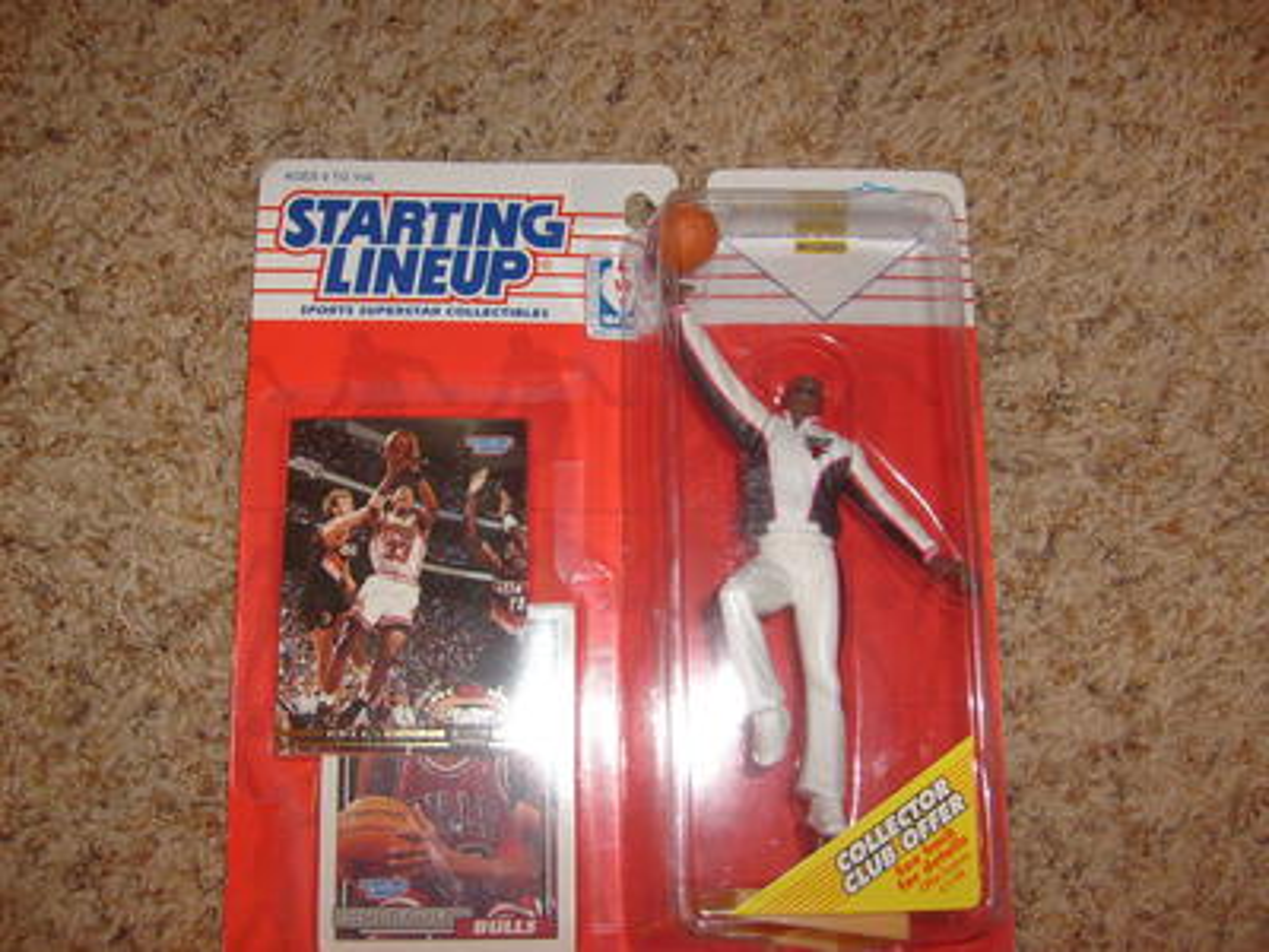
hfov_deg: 52.6
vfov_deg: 40.7
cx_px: 634
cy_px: 476
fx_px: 1283
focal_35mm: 35
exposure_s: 1/45
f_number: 2.8
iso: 100
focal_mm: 5.8
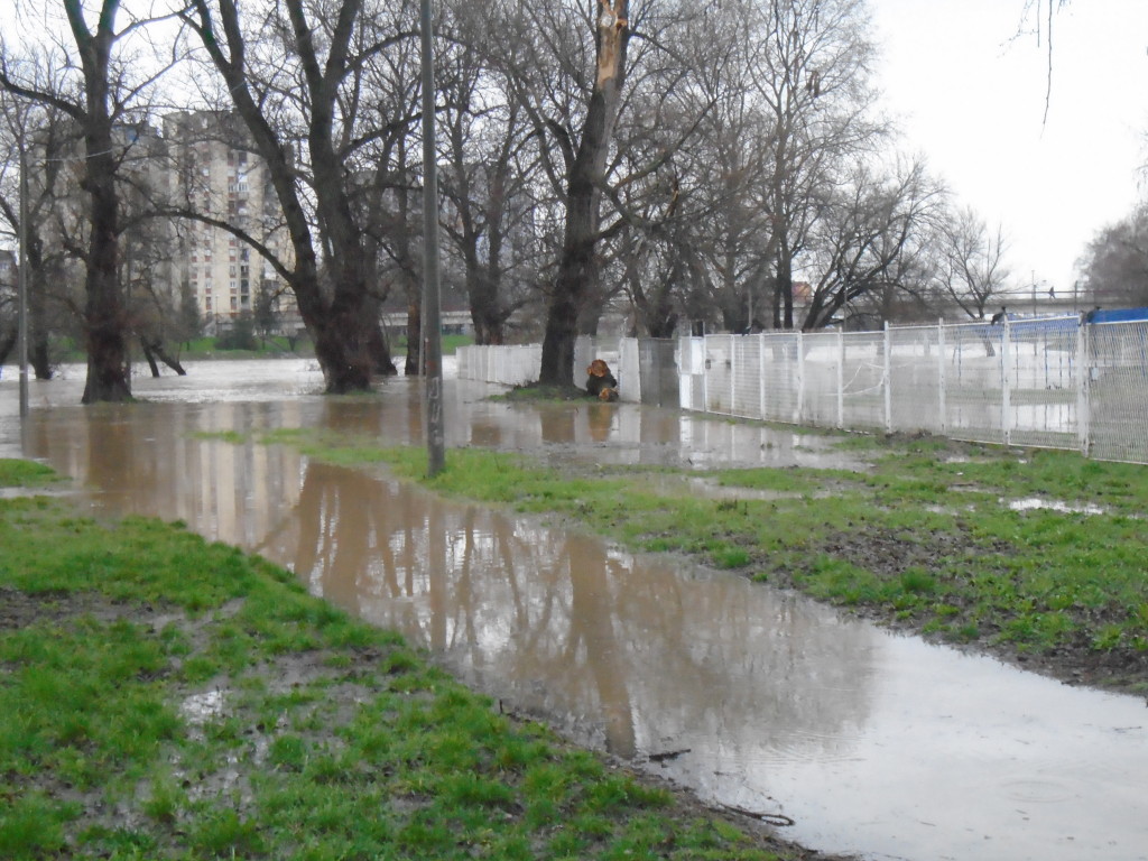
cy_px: 430
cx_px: 574
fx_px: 1924
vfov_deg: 25.2
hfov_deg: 33.2
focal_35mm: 58
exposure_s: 1/80
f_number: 4.9
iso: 800
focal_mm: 10.2
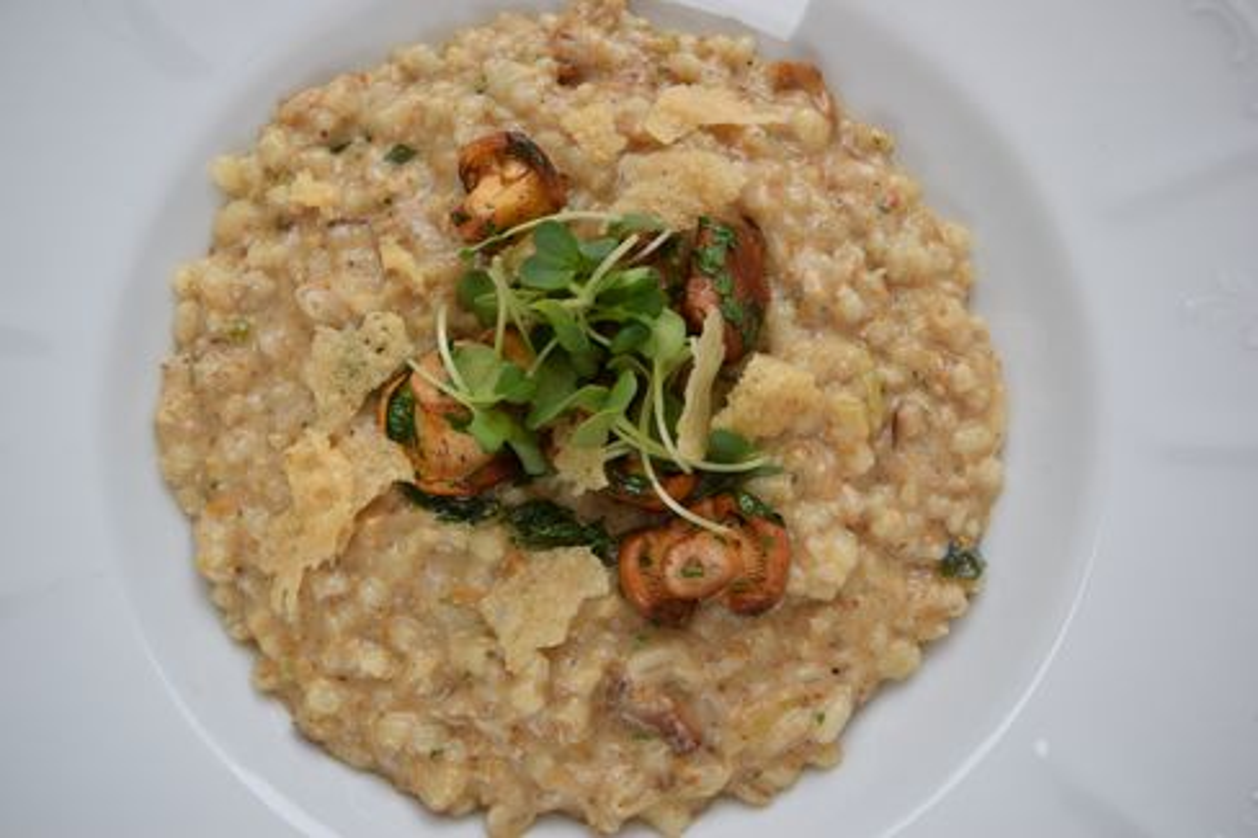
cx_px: 629
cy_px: 419
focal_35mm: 36
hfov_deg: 53.1
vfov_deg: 36.8
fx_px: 1258
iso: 400
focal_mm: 24
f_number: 7.1
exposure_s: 1/200
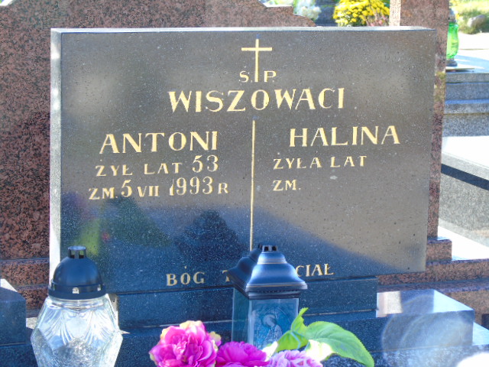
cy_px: 184
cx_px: 244
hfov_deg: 18.2
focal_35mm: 108
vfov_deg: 13.7
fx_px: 1526
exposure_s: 1/50
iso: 80
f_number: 4.4
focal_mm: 19
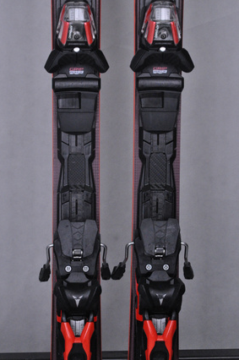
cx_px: 114
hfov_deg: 12.3
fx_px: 1108
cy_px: 189
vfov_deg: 18.4
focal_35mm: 111
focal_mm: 70
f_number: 9.5
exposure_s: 1/125
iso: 3200
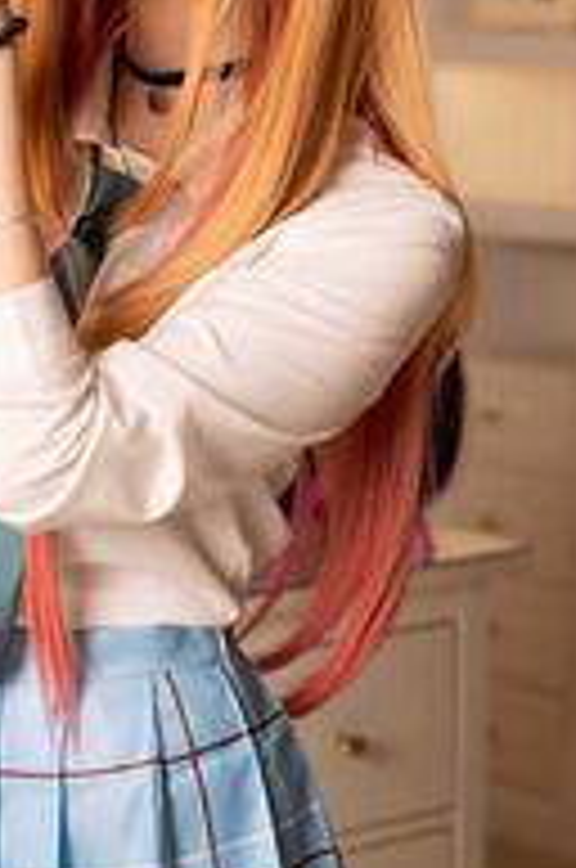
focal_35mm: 109
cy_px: 292
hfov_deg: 12.5
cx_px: 90
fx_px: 2625
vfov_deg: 18.7
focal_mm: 50
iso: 64
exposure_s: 1/160
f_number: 2.8
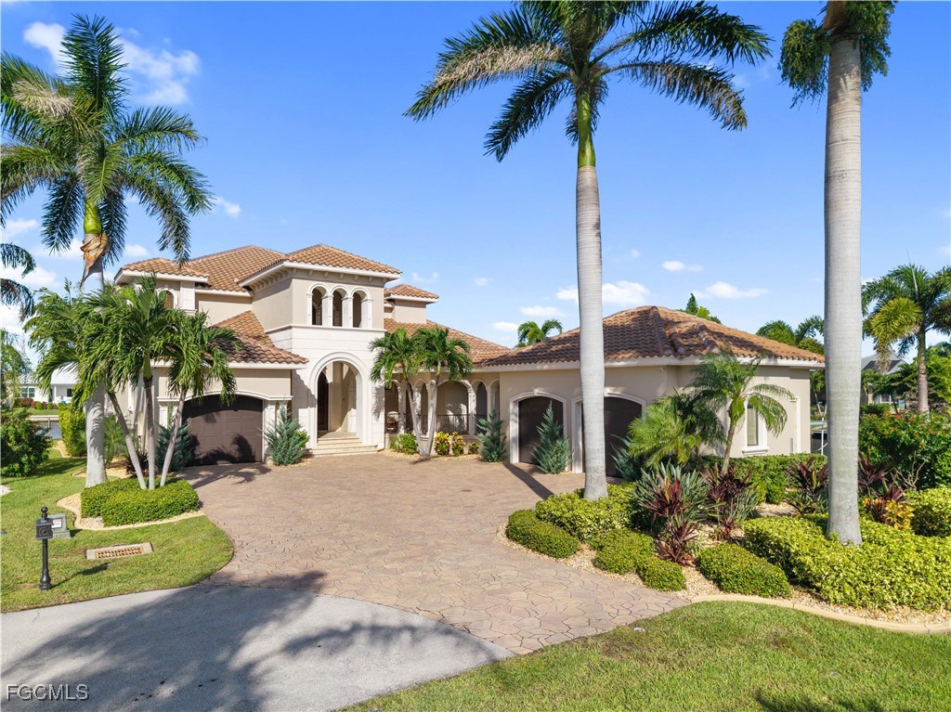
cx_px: 476
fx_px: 659
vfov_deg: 56.8
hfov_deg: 71.6
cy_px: 356
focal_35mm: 24
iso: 100
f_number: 1.8
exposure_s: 1/640
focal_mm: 8.67
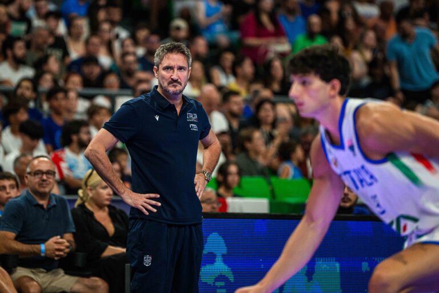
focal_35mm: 200
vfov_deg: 6.9
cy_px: 146
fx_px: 2439
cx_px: 220
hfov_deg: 10.3
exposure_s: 1/1250
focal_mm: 200
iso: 4000
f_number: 2.8
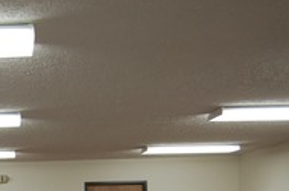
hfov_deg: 26.0
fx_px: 569
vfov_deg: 18.3
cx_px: -40
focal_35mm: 71
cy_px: 218
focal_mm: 18
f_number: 4
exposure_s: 1/60
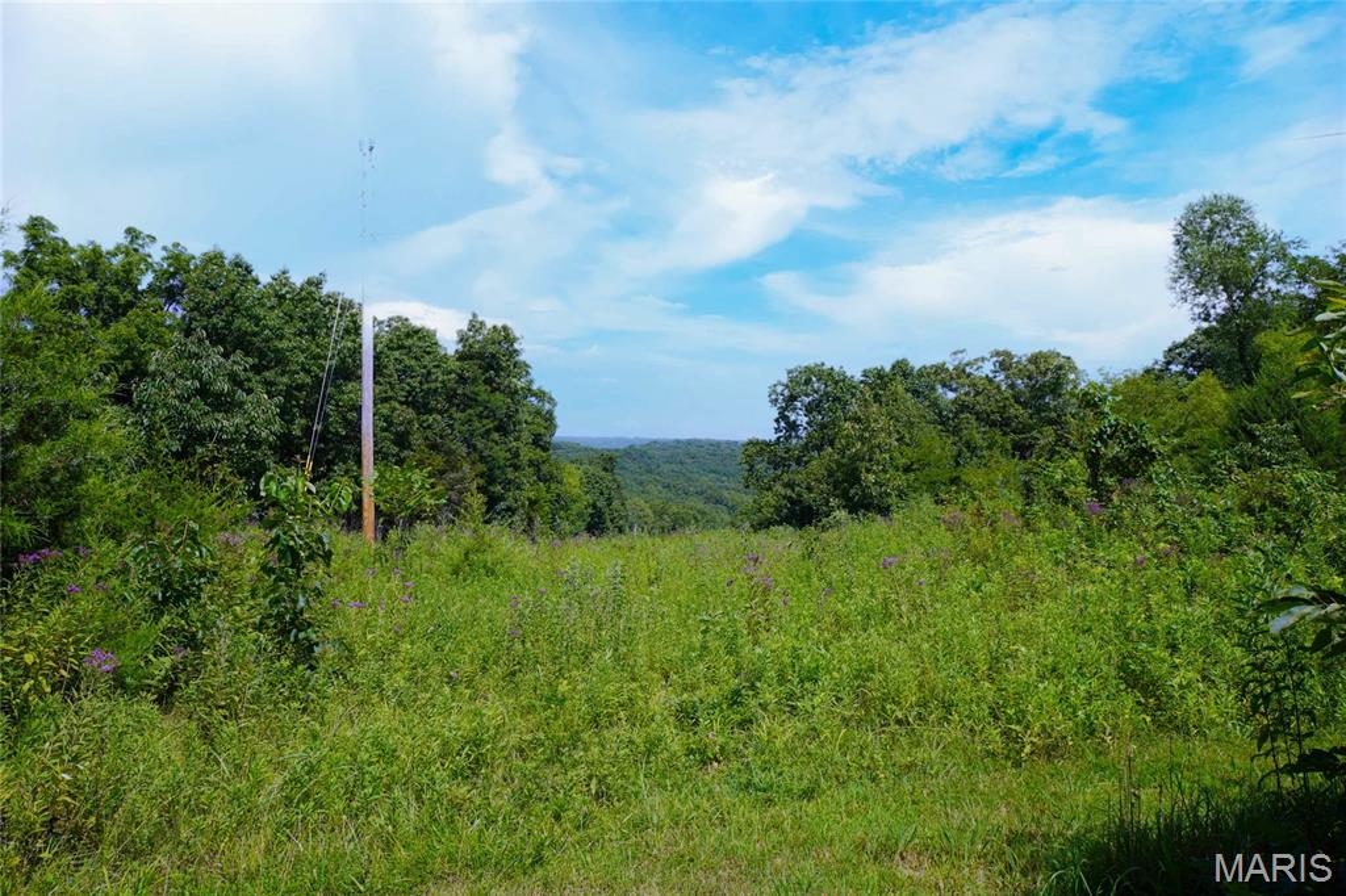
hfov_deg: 61.9
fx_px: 1121
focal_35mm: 30
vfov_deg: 43.6
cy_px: 448
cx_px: 673
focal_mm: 20
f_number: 10
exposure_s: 1/160
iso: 100
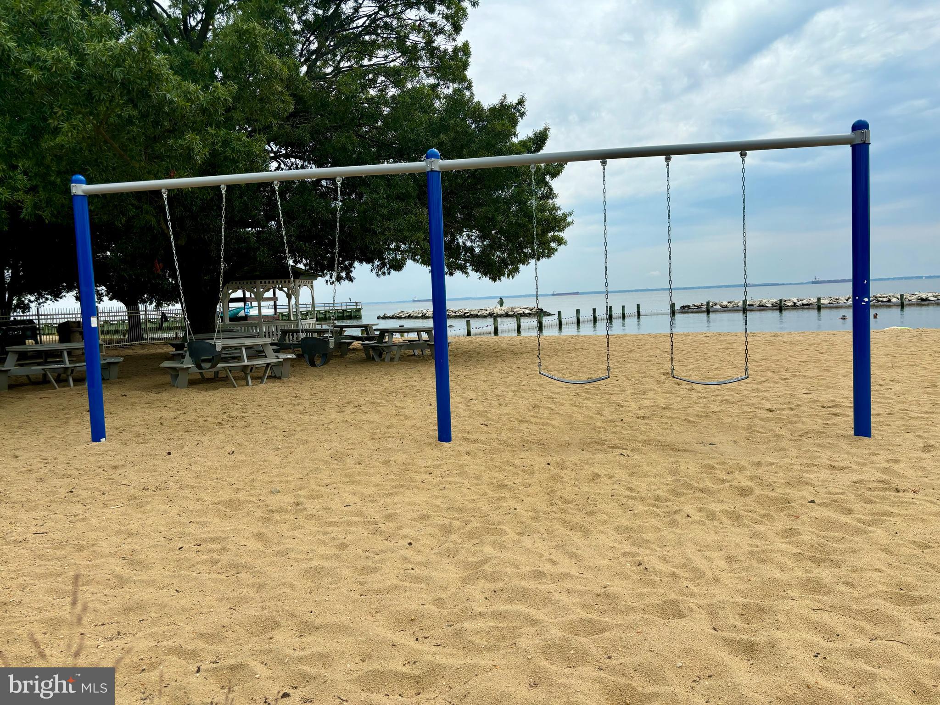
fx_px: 706
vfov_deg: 53.1
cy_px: 352
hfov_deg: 67.3
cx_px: 470
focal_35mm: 26
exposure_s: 1/4082
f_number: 1.6
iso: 50
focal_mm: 5.96
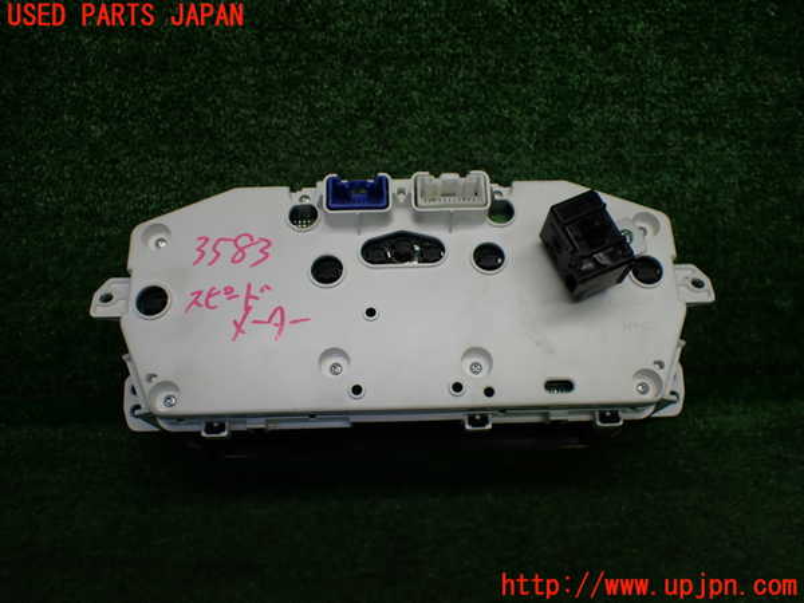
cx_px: 402
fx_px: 697
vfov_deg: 46.8
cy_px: 302
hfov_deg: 60.0
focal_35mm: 30
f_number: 2.3
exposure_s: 1/125
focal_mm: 5.4
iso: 100
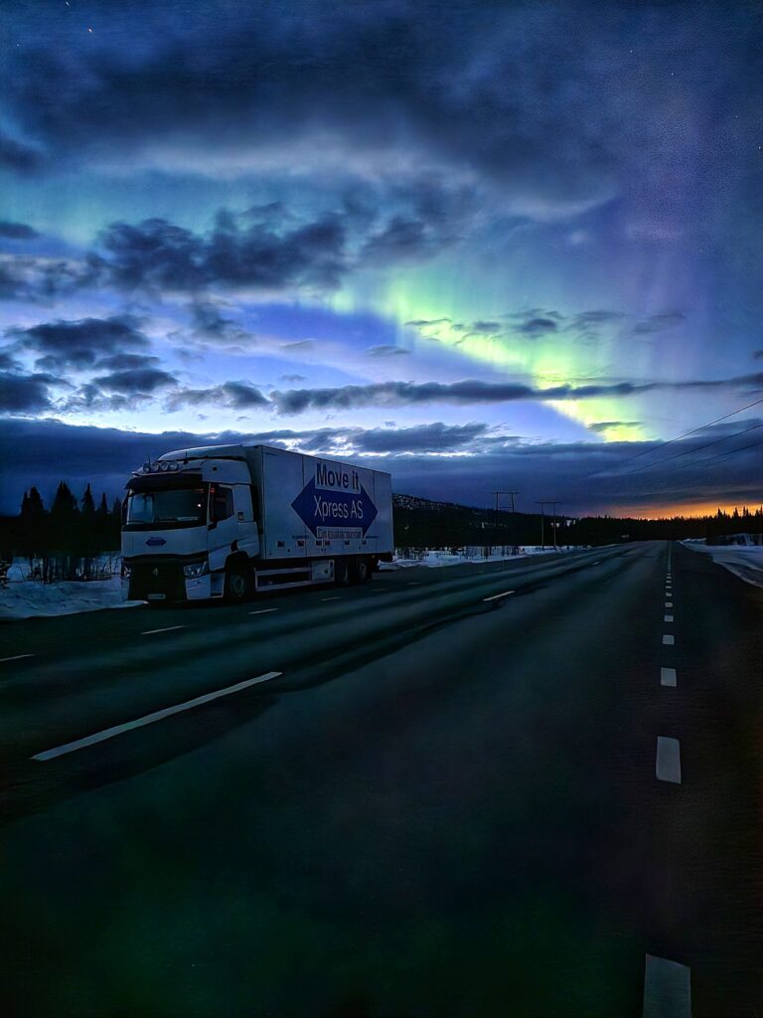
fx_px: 676
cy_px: 509
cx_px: 382
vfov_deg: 73.9
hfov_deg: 58.9
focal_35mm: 23
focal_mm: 6.3
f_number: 1.7
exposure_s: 1/2
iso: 3200
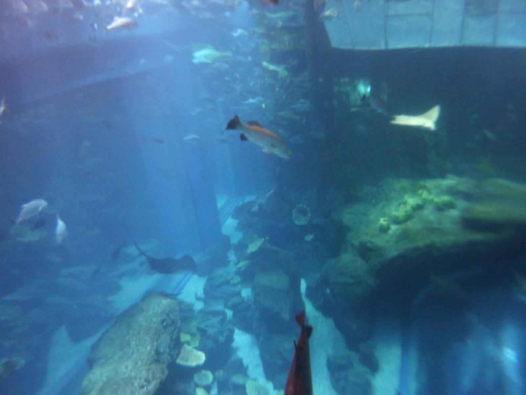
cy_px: 198
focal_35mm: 25
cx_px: 263
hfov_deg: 69.4
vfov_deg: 54.9
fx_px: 380
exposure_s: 1/13
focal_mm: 4.1
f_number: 3.3
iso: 400
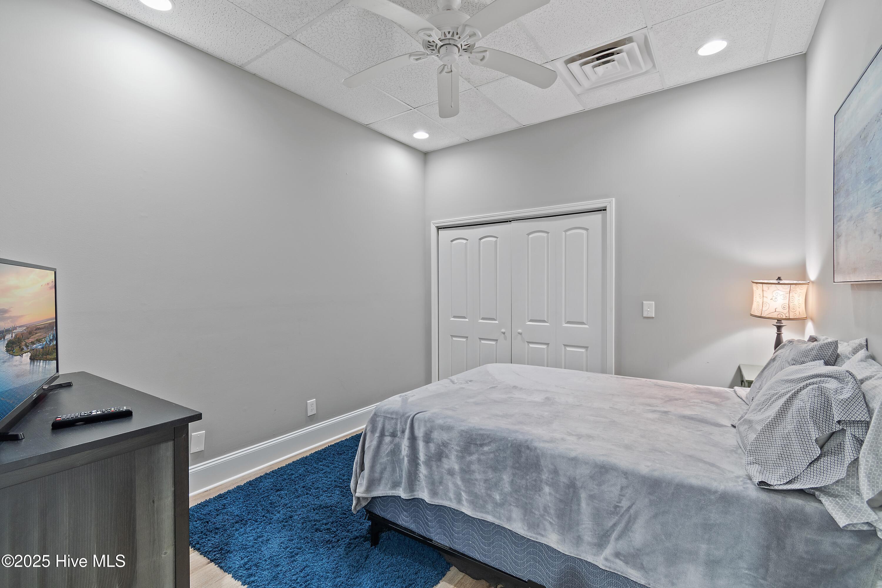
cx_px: 441
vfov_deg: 77.3
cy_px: 294
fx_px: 367
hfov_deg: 100.4
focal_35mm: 15
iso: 100
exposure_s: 2.5
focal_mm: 10
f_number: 4.5
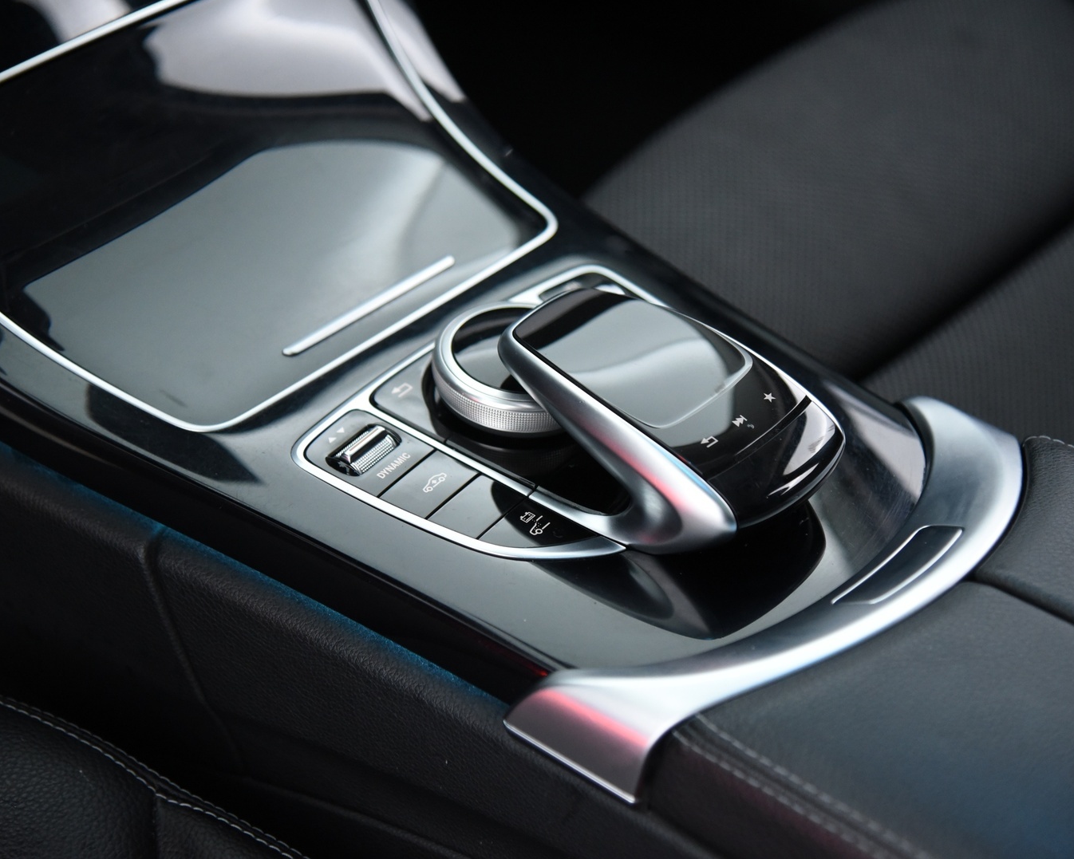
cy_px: 429
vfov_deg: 19.4
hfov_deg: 24.1
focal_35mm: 79
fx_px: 2511
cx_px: 568
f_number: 4
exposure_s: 1/25
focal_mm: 70
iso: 4000
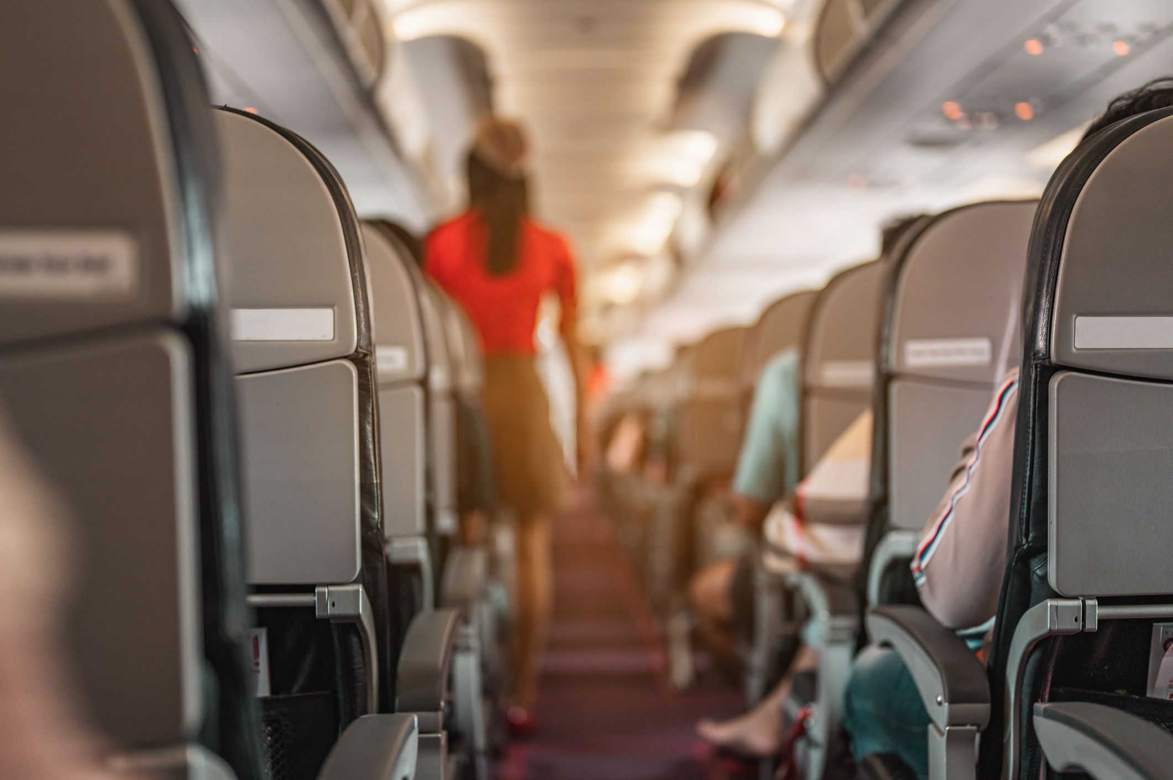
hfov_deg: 39.6
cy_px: 390
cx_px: 586
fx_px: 1628
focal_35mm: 50
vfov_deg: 27.0
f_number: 2
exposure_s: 1/200
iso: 500
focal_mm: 50
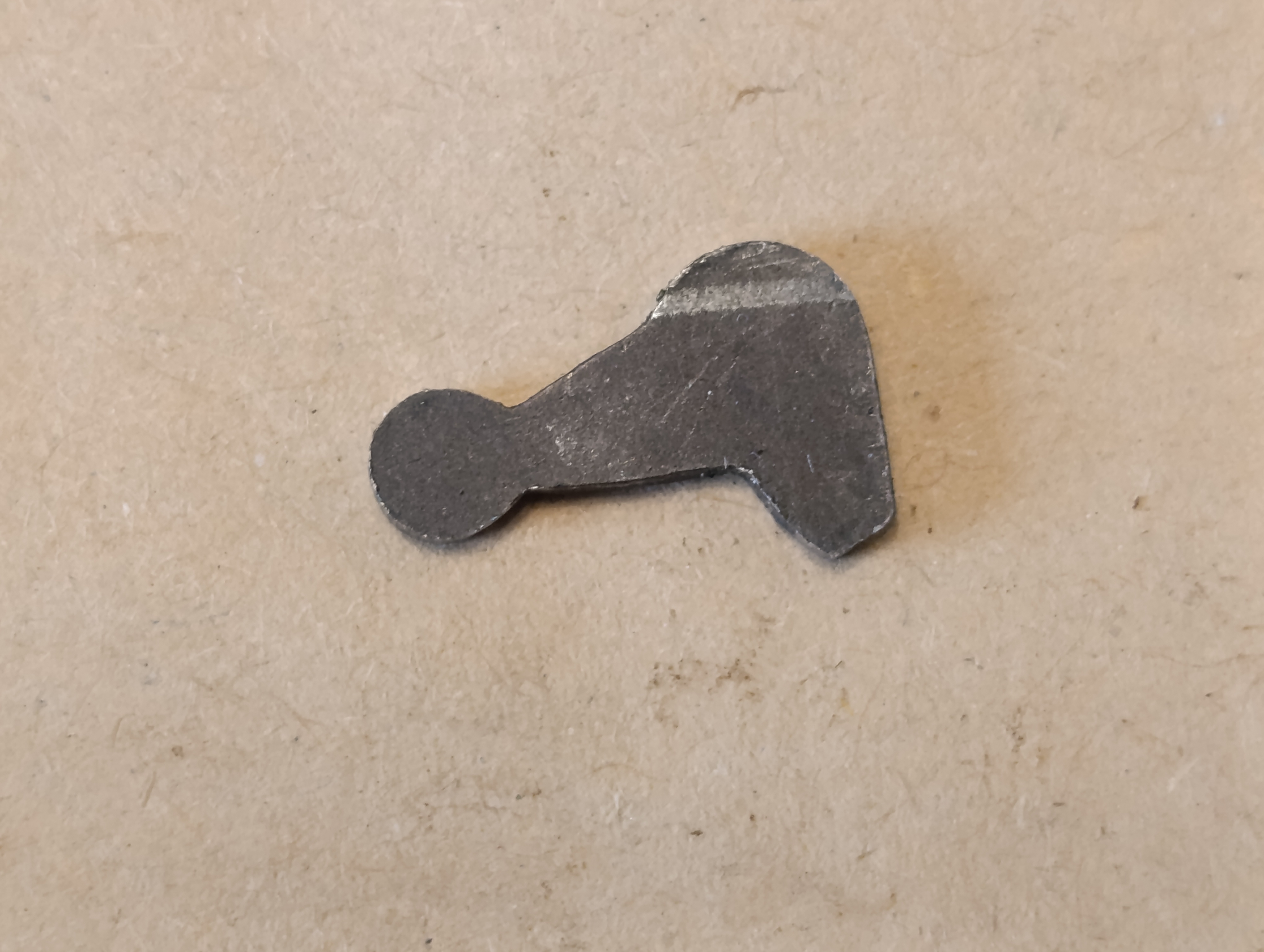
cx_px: 632
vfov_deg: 16.1
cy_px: 476
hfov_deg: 21.3
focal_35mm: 92
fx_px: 3364
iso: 1000
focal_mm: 6.14
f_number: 1.6
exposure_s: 1/100
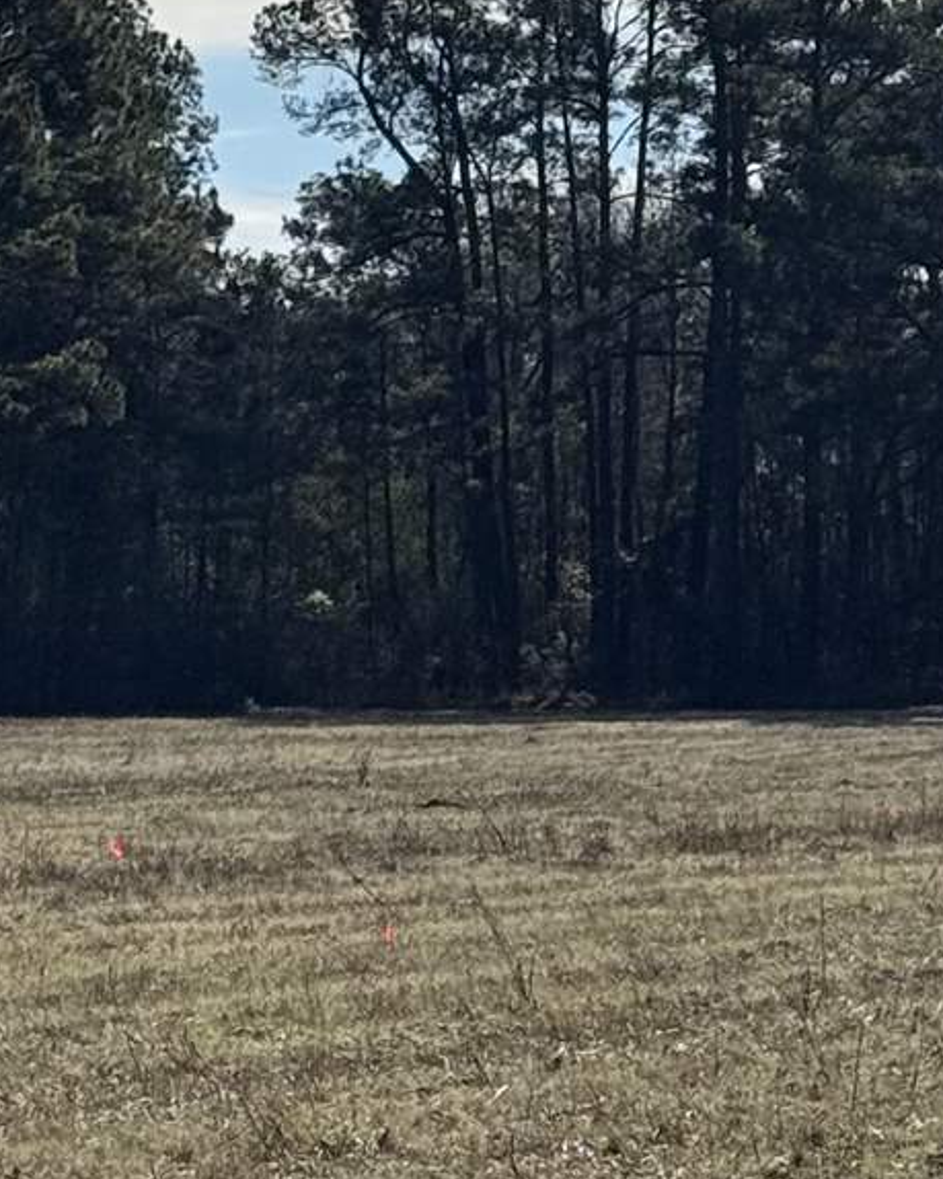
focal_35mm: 188
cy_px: 828
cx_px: 281
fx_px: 6560
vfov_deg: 10.3
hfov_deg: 8.2
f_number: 1.78
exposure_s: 1/11364
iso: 64
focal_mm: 6.76
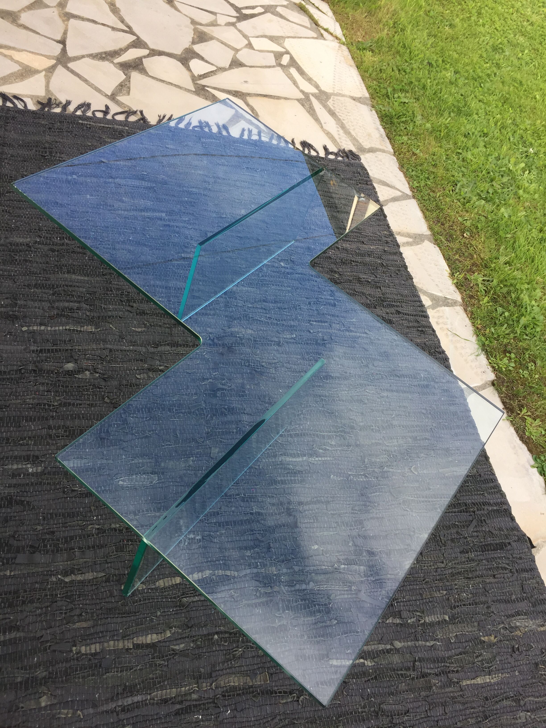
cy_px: 364
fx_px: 610
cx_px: 273
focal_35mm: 29
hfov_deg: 48.2
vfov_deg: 61.7
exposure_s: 1/599
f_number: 2.2
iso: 32
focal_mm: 4.15
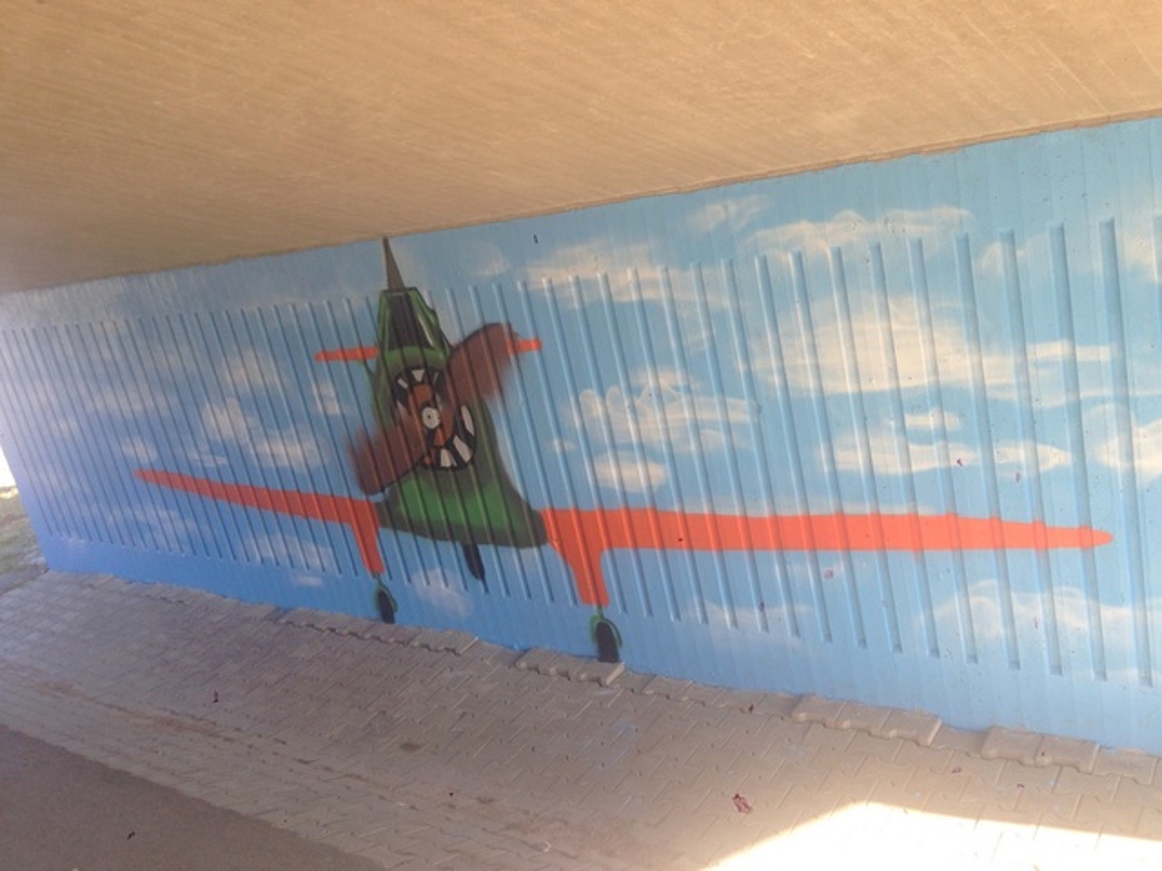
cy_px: 436
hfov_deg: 55.4
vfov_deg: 42.9
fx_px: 1108
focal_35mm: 33
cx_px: 581
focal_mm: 4.12
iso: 50
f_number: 2.4
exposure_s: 1/120
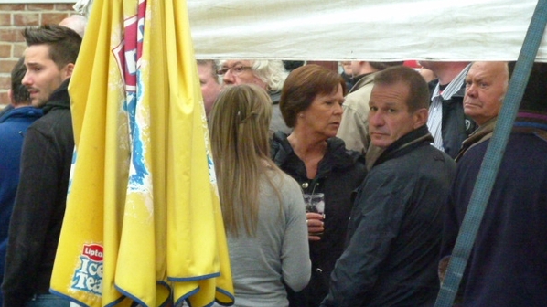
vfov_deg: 4.7
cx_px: 274
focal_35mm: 257
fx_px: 3727
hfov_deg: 8.4
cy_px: 153
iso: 800
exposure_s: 1/250
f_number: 3.9
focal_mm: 42.2
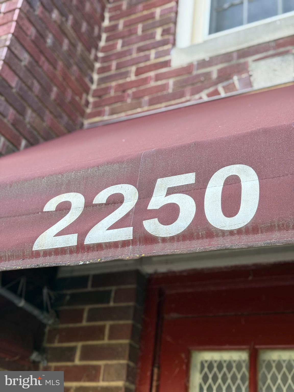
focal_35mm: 48
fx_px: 544
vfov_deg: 39.7
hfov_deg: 30.3
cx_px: 147
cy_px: 196
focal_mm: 6.76
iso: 64
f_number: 1.78
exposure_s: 1/407
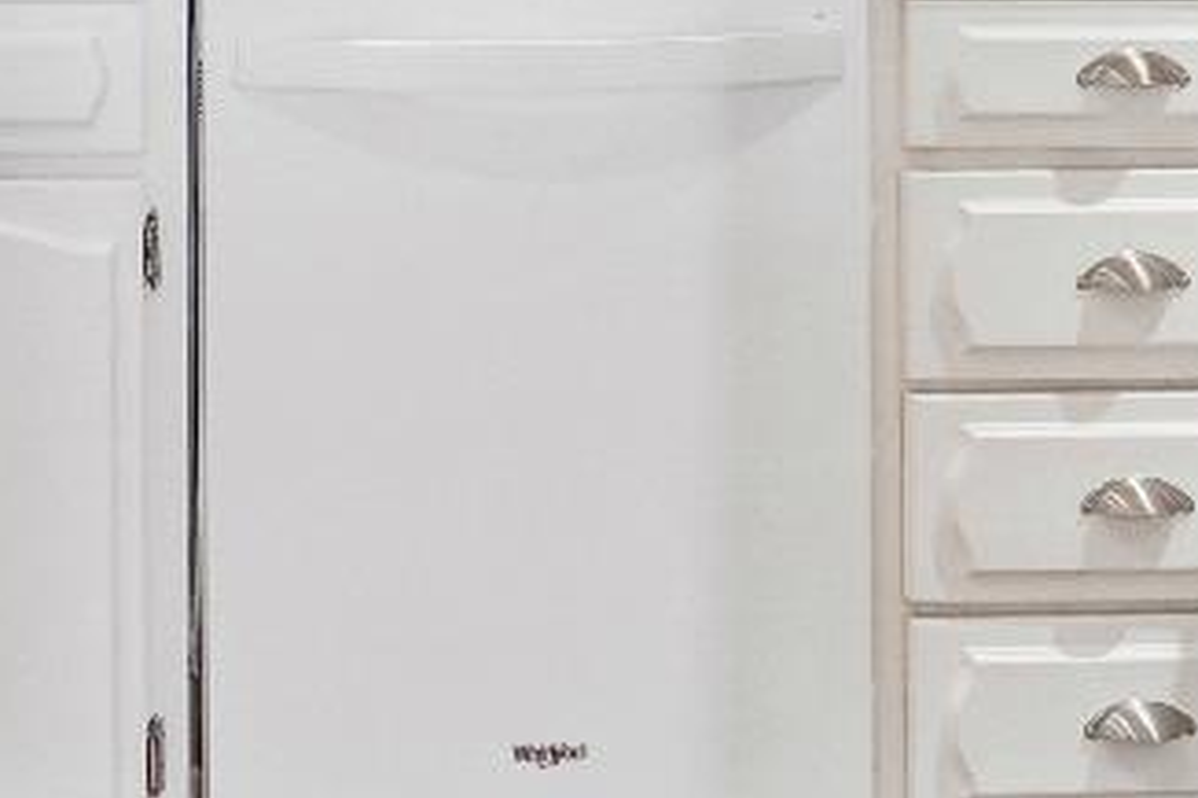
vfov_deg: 17.3
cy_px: -480
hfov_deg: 28.4
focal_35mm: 69
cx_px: 187
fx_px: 2295
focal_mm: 10
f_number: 3.5
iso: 100
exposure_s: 1/30
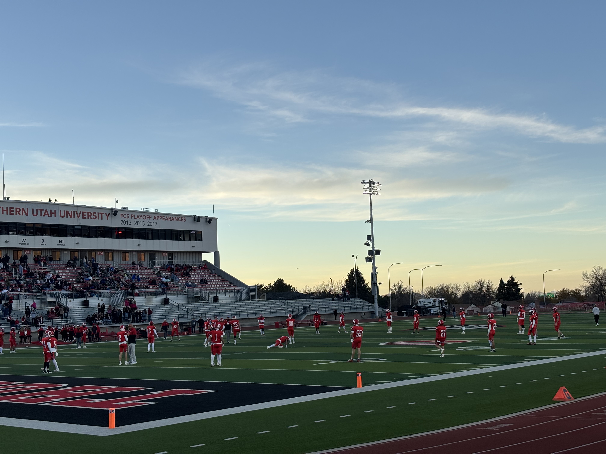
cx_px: 303
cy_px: 227
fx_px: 910
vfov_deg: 28.0
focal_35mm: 52
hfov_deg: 36.8
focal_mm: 5.96
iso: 32
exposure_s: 1/781
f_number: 1.6
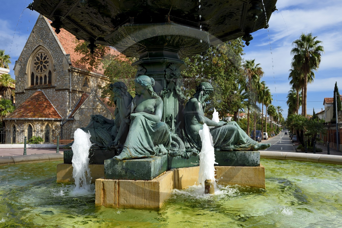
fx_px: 275
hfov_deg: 63.7
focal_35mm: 29
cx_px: 171
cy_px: 114
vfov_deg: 44.9
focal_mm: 29
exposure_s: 1/250
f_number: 10
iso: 200
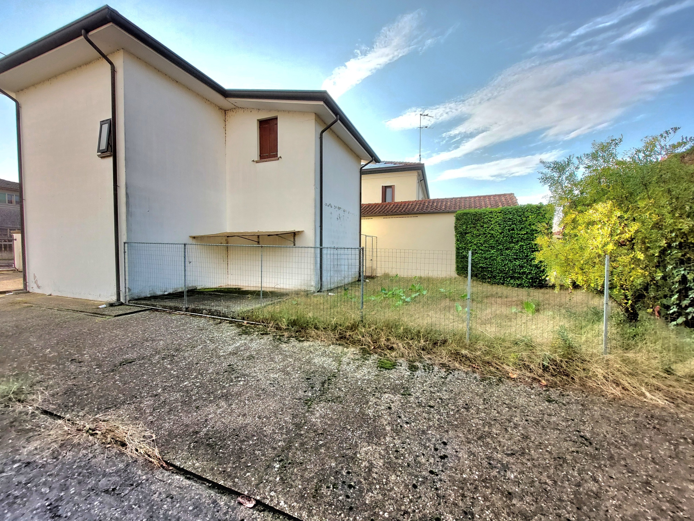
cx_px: 347
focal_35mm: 13
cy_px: 260
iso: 50
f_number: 2.2
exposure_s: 1/625
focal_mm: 1.74
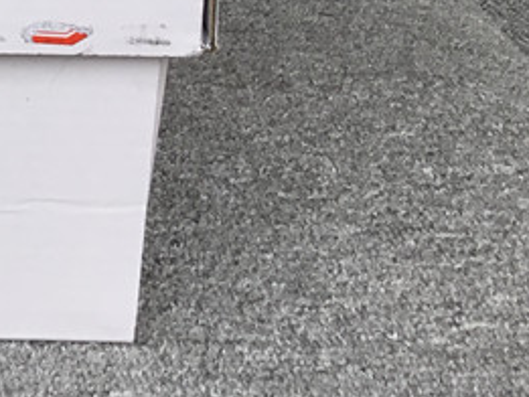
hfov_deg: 16.6
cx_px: -278
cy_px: -256
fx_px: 1636
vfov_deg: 12.9
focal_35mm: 107
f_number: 2.4
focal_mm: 3.3
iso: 25
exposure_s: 1/237
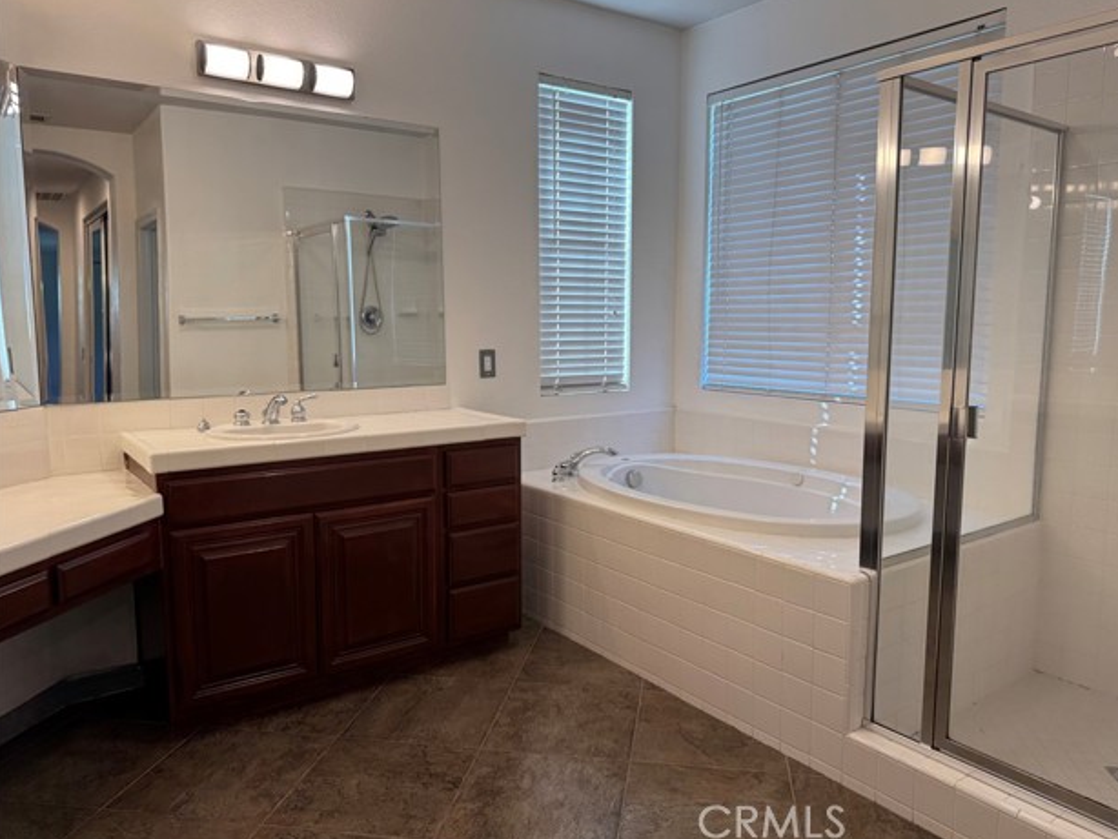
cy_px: 411
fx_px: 808
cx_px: 577
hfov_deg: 69.4
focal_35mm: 25
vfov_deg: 54.9
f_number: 1.78
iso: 80
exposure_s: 1/120
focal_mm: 6.76
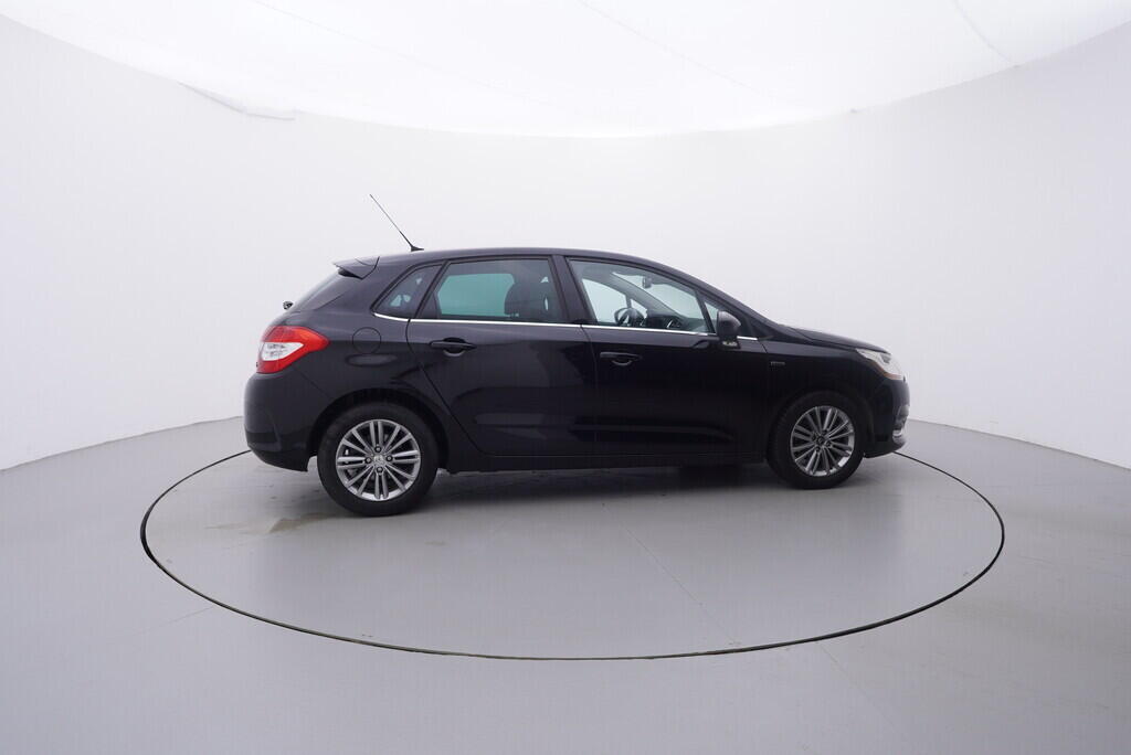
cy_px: 378
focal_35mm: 22
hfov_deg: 77.3
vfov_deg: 56.2
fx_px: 707
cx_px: 566
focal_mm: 15
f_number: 5
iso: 200
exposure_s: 1/80
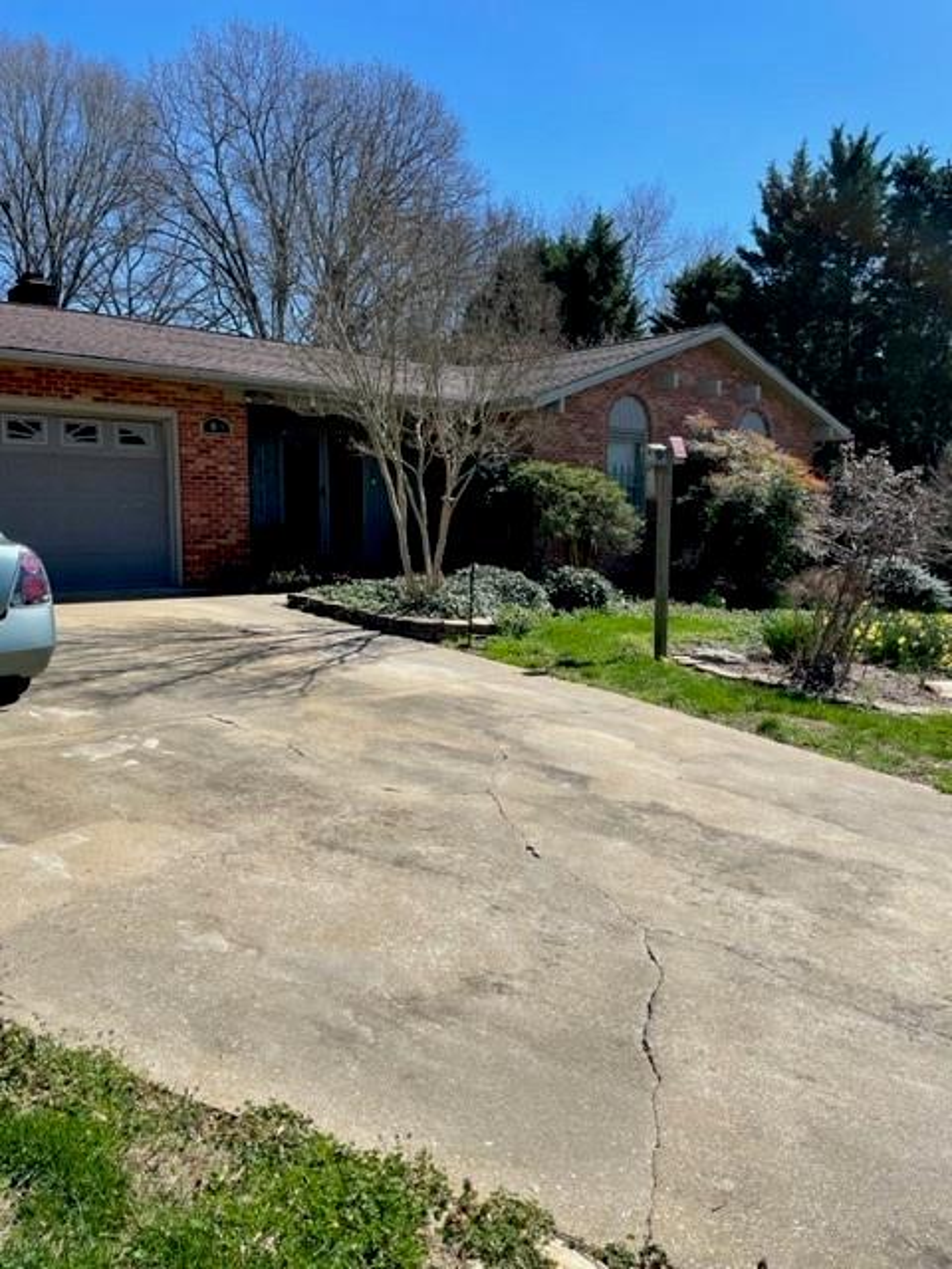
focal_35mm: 26
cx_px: 476
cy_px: 634
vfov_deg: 67.3
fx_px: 953
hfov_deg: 53.1
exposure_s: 1/2882
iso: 32
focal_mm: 4.2
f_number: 1.6
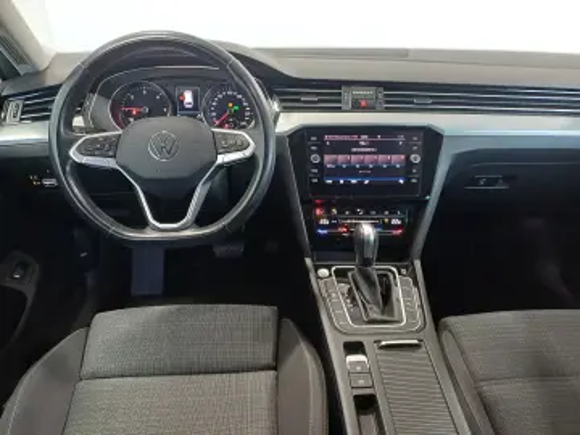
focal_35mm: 25
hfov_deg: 69.4
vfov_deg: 54.9
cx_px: 290
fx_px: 419
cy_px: 218
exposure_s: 1/50
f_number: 1.8
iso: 400
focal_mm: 4.65
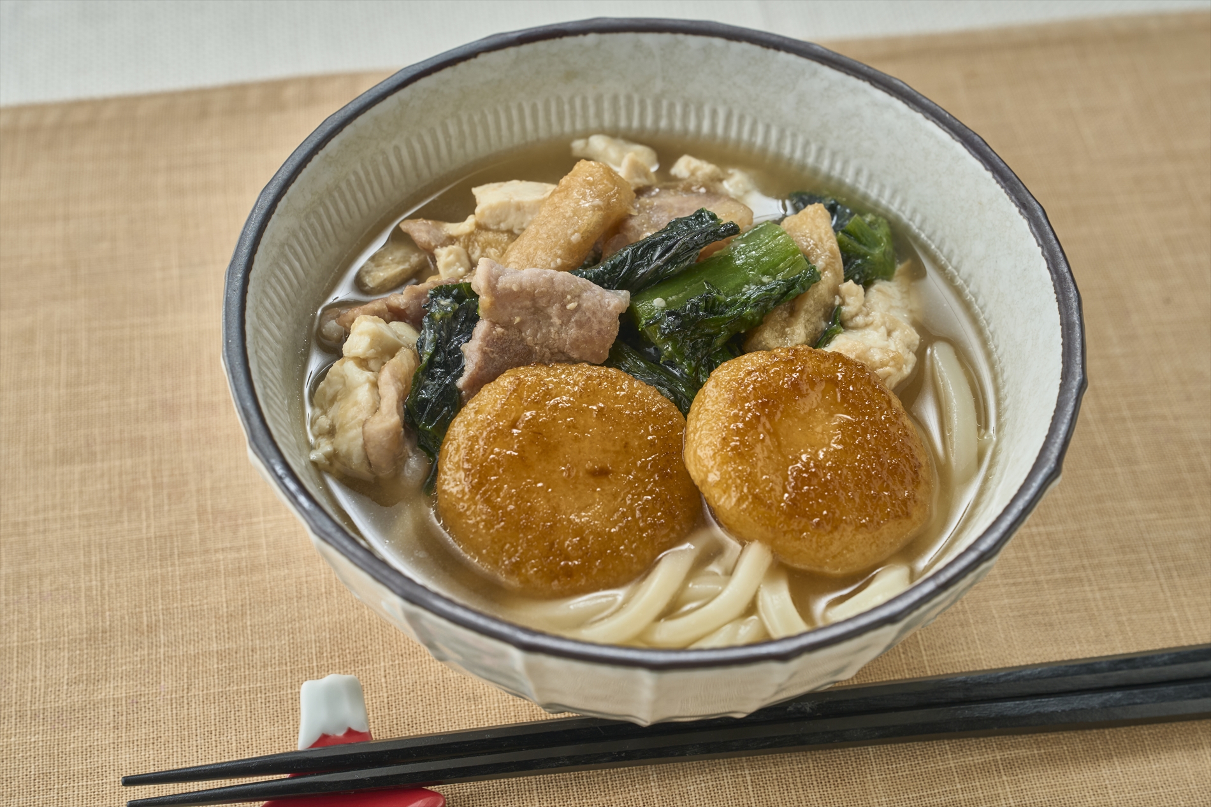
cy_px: 404
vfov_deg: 19.5
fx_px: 2355
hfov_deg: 28.8
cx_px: 606
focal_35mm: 70
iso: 320
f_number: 9
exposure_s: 1/100
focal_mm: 70
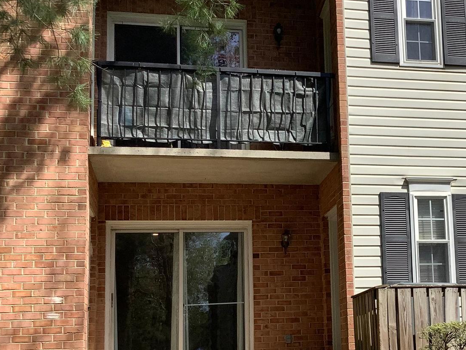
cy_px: 221
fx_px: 781
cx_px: 371
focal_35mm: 58
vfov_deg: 25.1
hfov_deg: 32.4
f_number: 2.4
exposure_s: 1/1181
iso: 25
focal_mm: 3.3
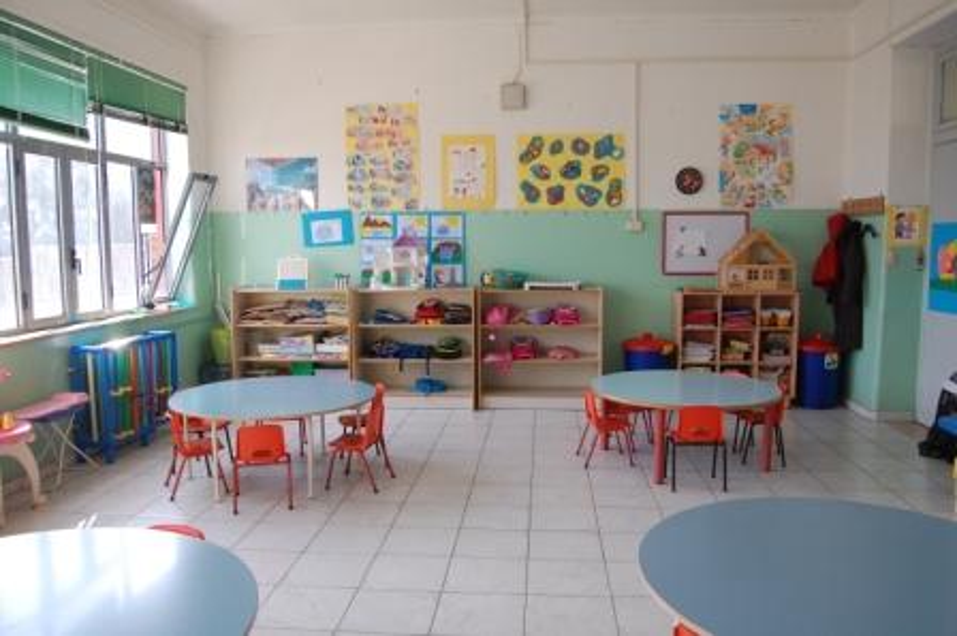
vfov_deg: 47.9
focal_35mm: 27
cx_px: 478
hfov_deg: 67.4
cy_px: 318
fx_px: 717
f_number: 5.6
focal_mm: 18
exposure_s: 1/125
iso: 400
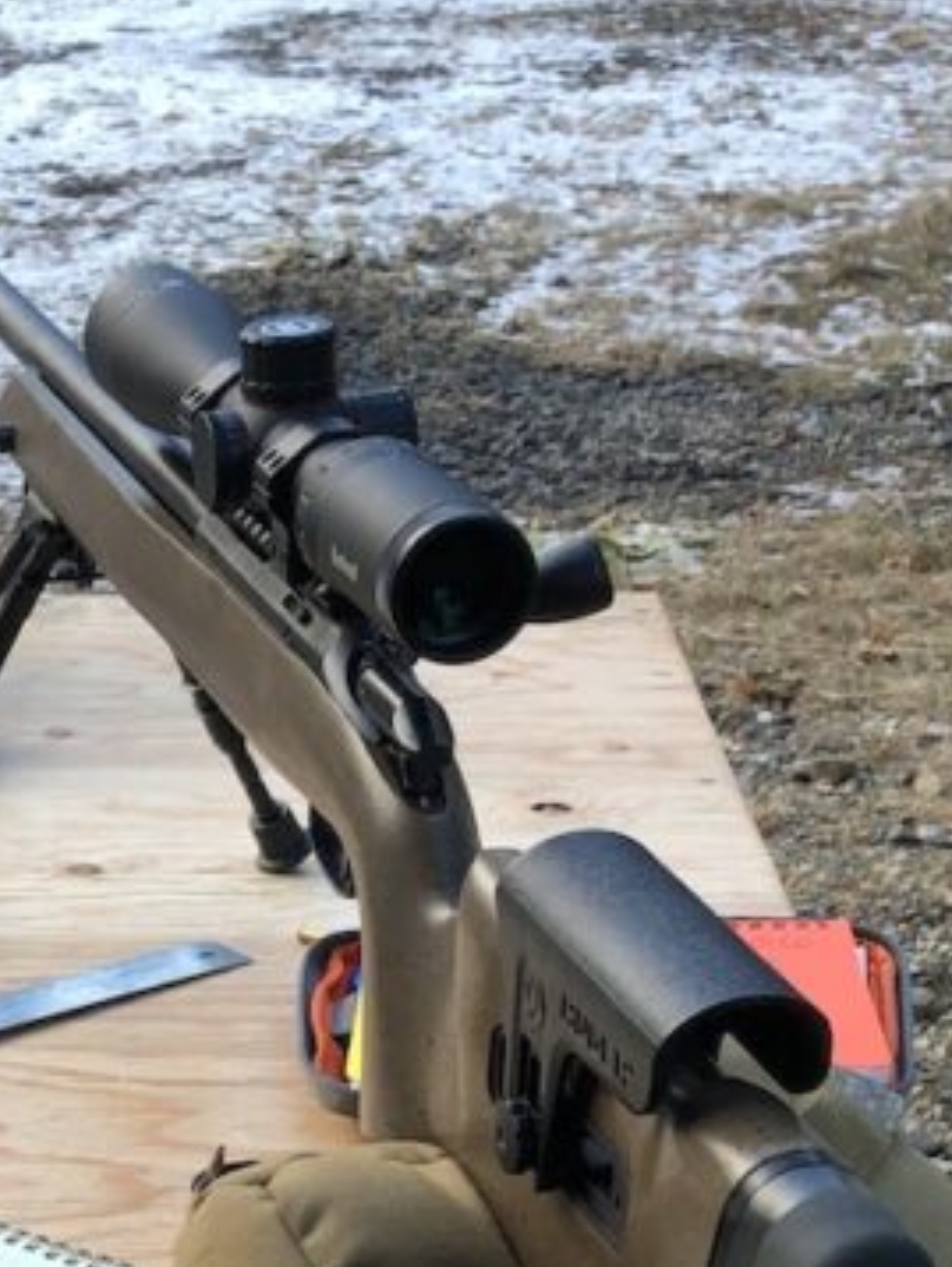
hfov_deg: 17.7
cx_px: -149
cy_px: 1203
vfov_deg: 23.6
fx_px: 2930
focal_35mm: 80
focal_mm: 3.99
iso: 50
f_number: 1.8
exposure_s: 1/120
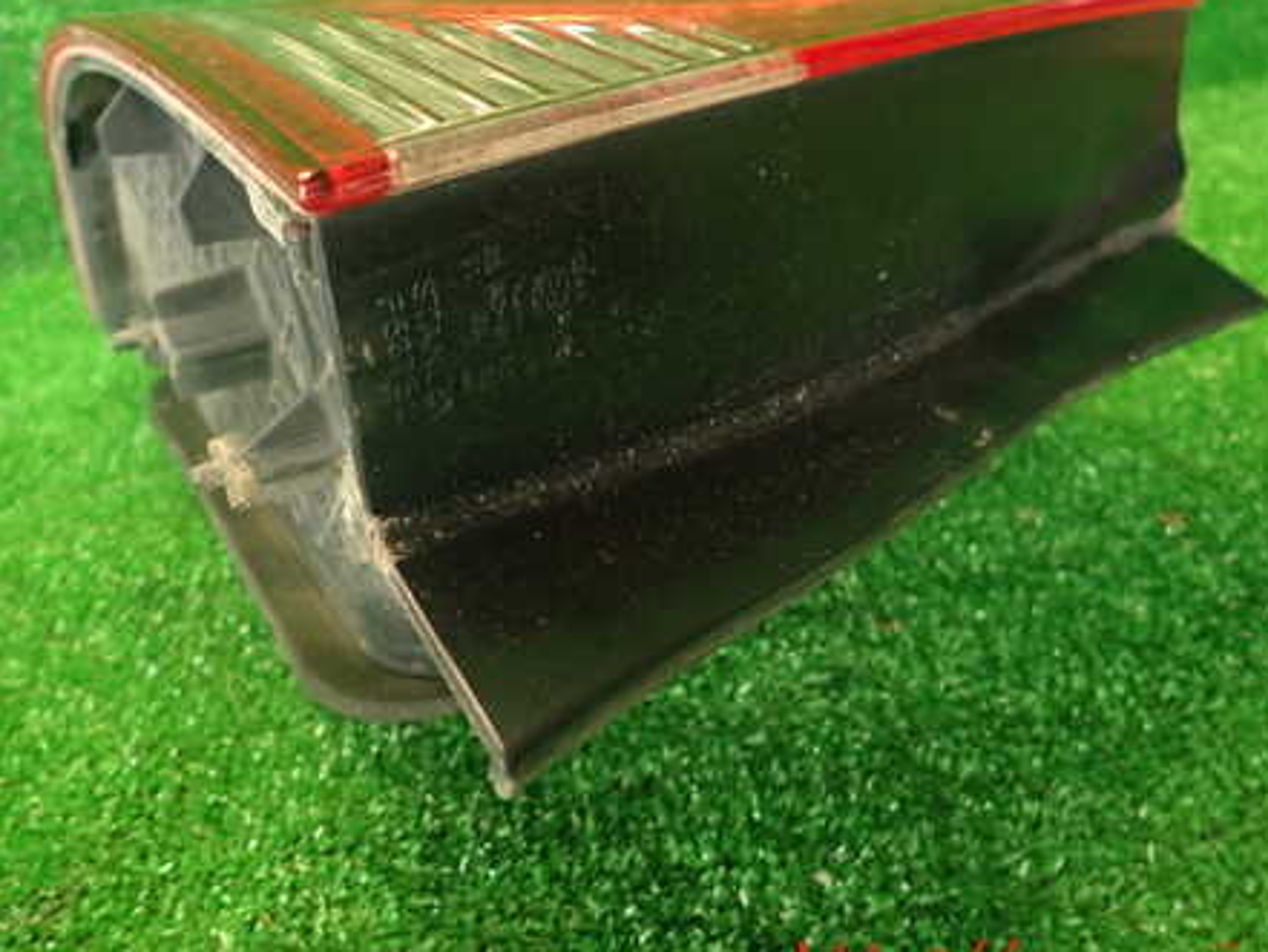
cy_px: 360
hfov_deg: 53.9
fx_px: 1246
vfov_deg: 41.5
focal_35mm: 34
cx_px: 584
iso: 400
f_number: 2
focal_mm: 4.5
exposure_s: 1/30
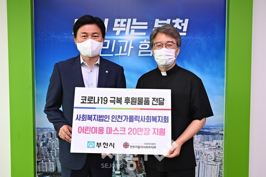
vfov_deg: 38.9
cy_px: 88
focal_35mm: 34
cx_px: 133
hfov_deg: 55.8
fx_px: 251
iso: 1600
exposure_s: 1/125
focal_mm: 34
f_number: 5.6
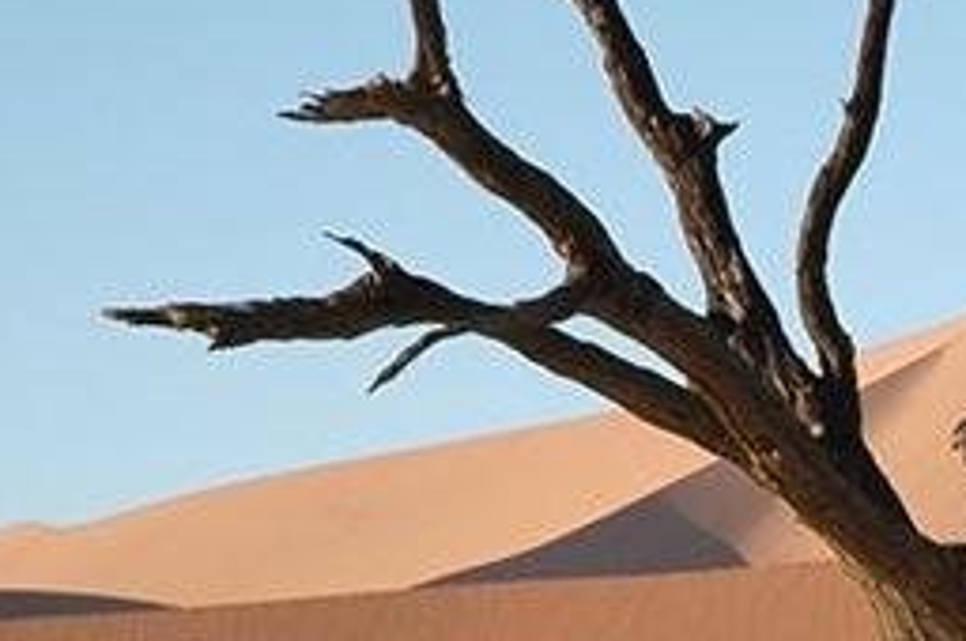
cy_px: 658
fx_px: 8361
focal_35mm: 312
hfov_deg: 6.5
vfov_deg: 4.4
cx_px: 1536
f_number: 5
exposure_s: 1/1000
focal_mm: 52
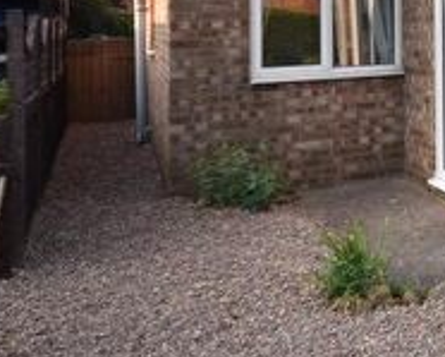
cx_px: 763
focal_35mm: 69
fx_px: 906
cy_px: -28
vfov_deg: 21.2
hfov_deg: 20.8
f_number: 6.7
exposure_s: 1/180
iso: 100
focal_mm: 13
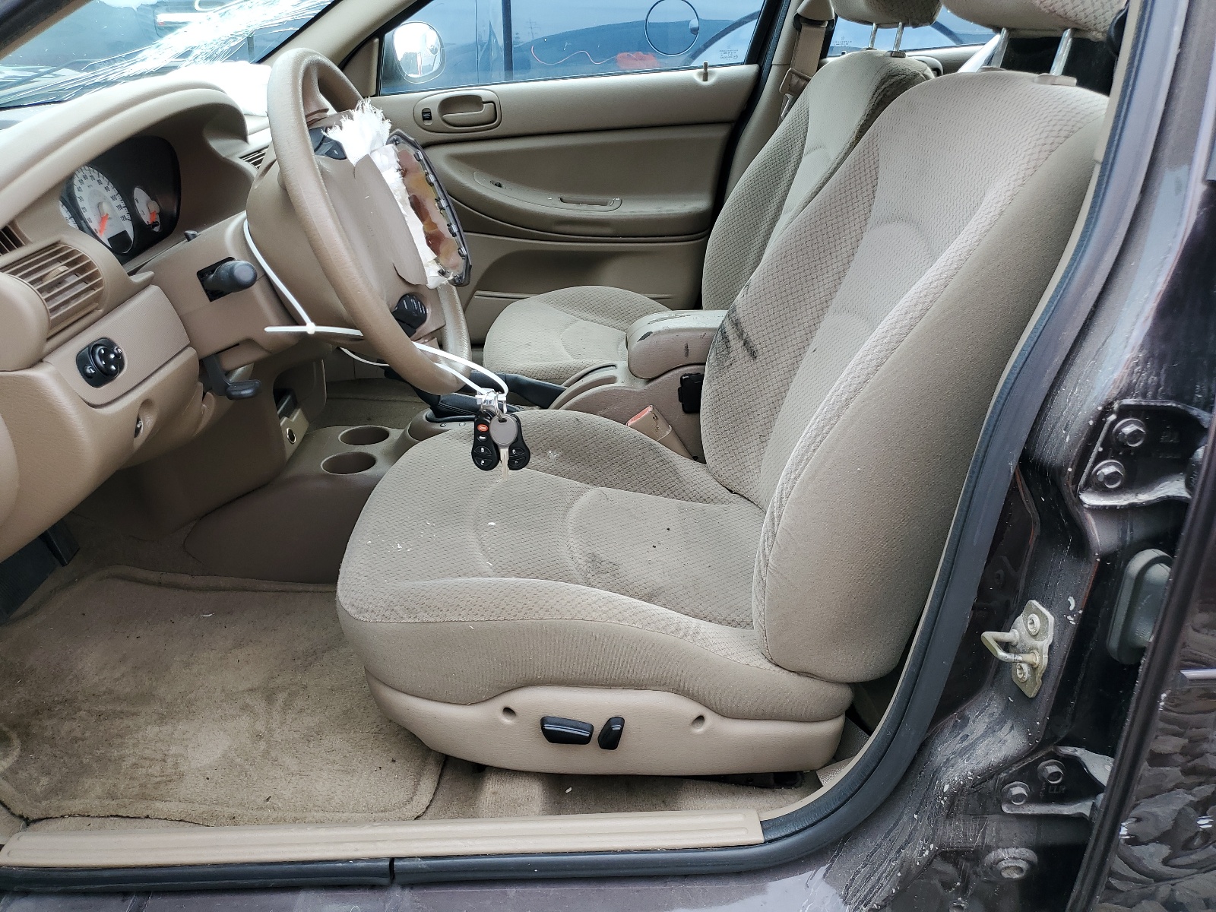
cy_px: 456
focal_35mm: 26
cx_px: 608
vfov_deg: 53.1
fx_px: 913
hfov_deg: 67.3
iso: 50
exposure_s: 1/256
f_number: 1.5
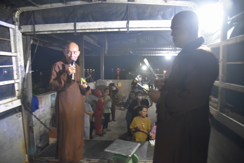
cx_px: 122
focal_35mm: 24
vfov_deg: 53.2
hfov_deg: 73.7
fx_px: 163
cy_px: 82
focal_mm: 24
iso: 6400
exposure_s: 1/30
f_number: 4
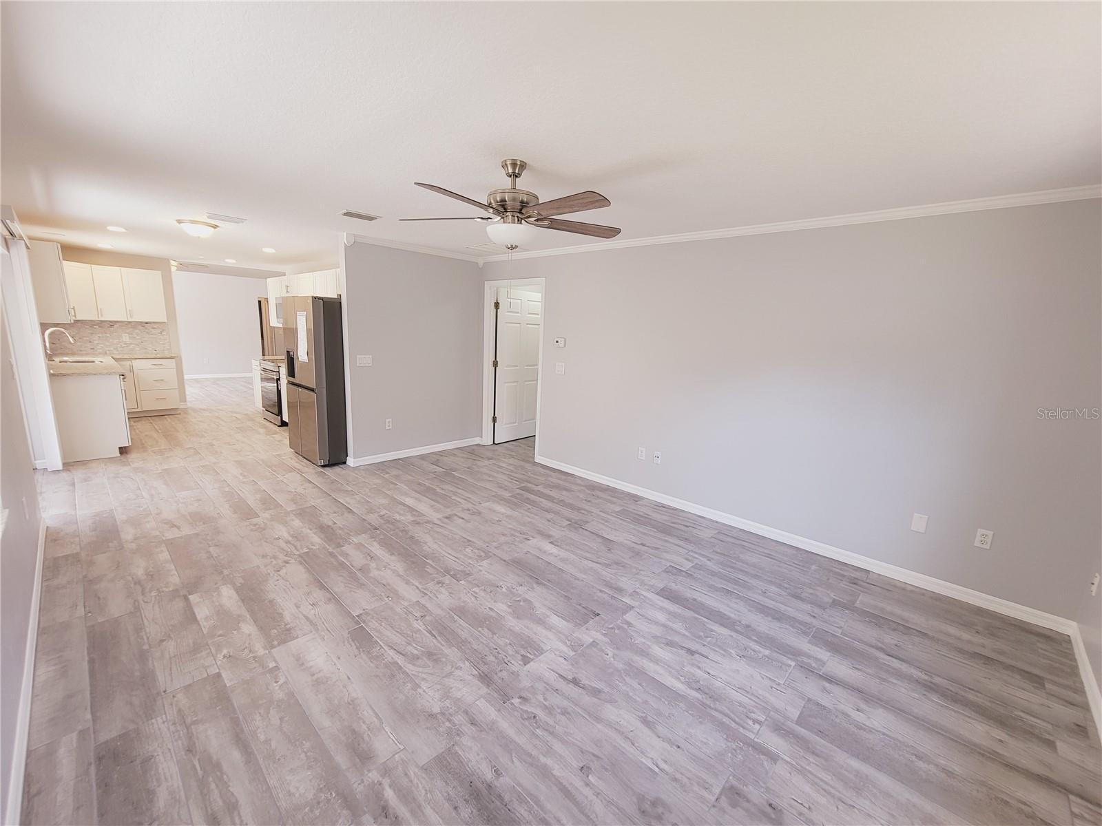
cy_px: 413
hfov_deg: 106.2
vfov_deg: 89.9
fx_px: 414
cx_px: 551
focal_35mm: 13
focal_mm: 2.2
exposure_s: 1/60
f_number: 2.2
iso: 80
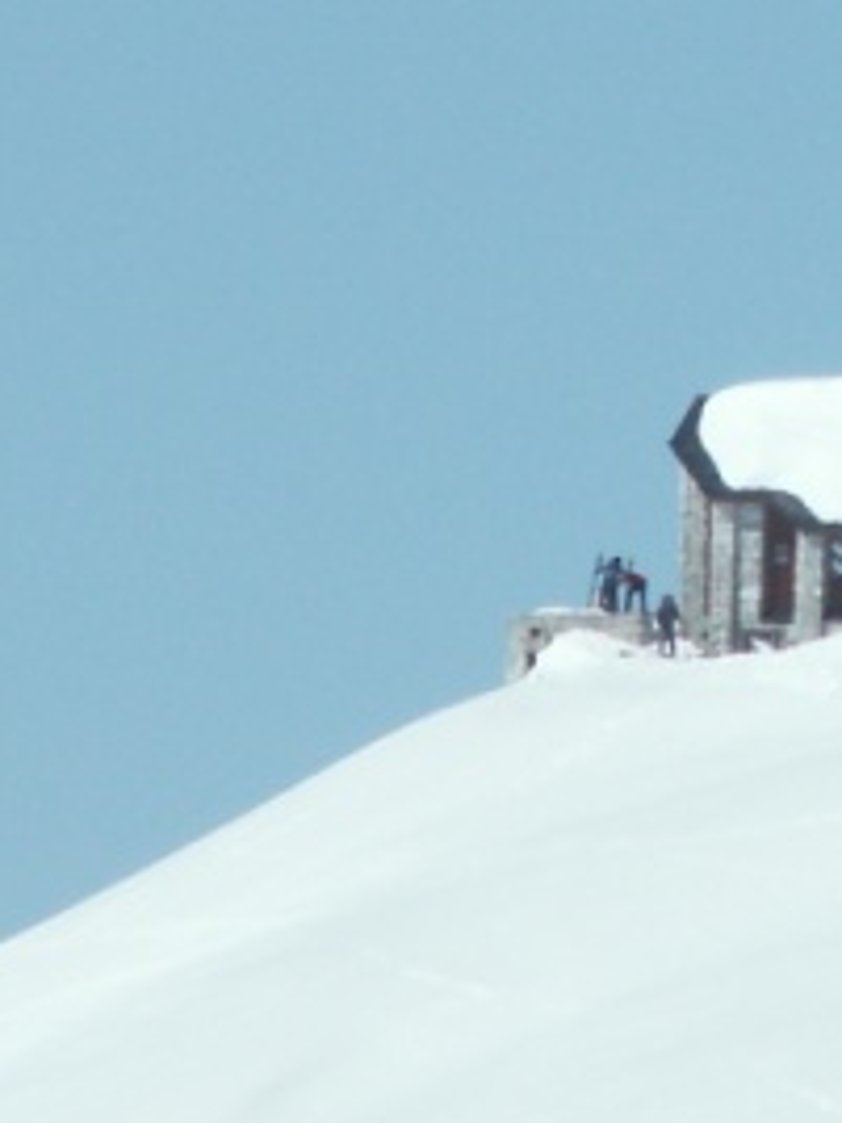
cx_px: 1022
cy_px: 373
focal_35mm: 1297
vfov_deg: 1.5
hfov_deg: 1.1
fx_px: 42064
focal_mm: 56.33
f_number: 8
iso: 50
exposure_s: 1/400
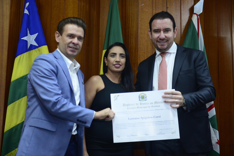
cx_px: 117
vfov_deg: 21.9
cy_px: 78
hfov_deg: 32.4
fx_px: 403
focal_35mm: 62
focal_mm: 62
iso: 2000
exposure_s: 1/125
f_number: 4
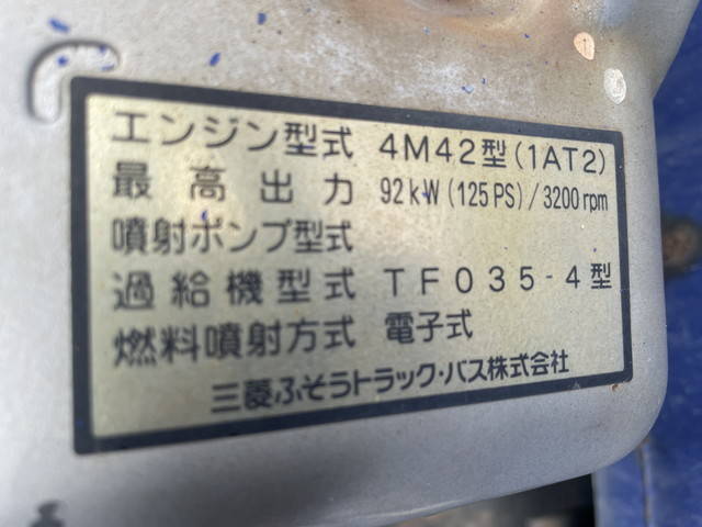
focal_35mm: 26
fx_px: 527
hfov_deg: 67.3
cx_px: 351
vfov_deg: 53.1
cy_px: 264
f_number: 1.6
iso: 32
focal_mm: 4.2
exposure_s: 1/351
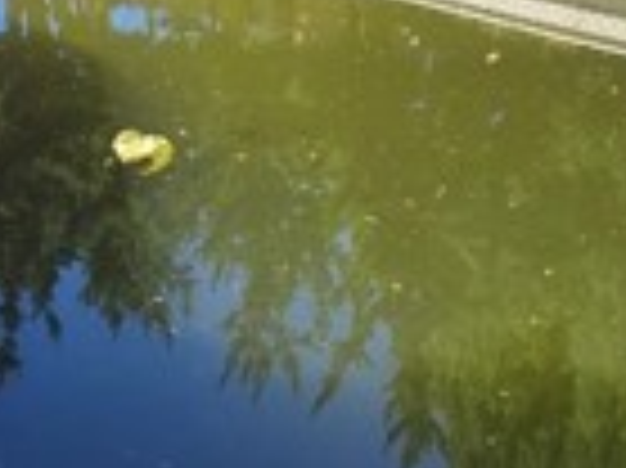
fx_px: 1084
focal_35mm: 60
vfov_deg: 24.4
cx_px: 41
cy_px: 198
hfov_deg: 30.5
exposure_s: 1/640
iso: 50
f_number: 2.2
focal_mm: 2.2
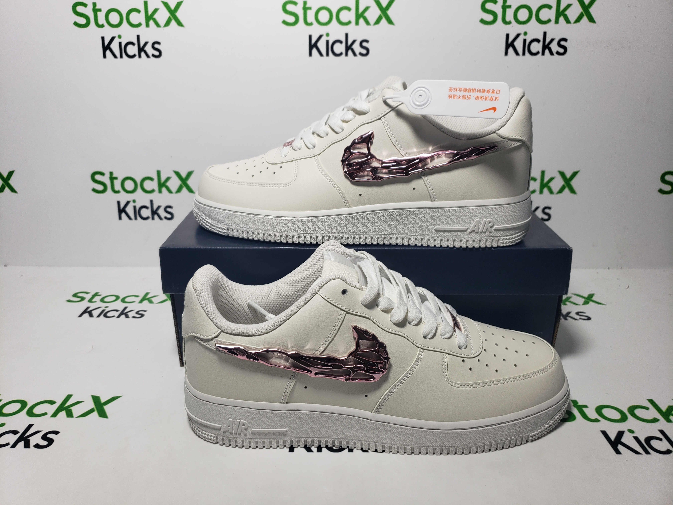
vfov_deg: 53.1
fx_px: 505
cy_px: 252
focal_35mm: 26
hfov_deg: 67.3
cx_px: 336
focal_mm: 4.3
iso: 50
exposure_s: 1/583
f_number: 1.5
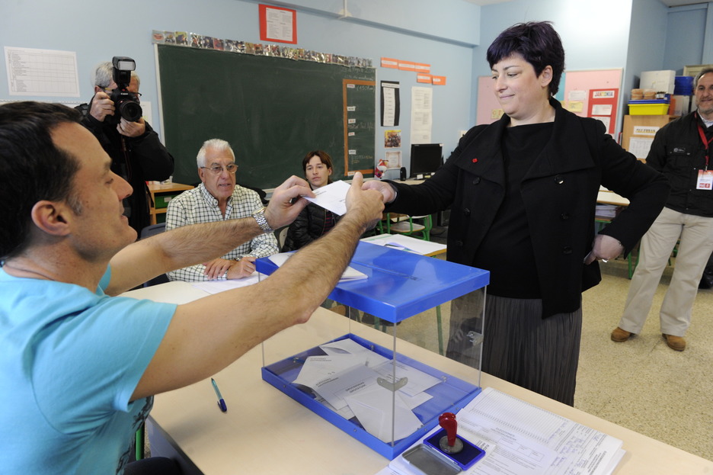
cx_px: 356
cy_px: 238
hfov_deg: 73.8
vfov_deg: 53.1
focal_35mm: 24
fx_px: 475
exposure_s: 1/100
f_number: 6.3
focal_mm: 24
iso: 2500
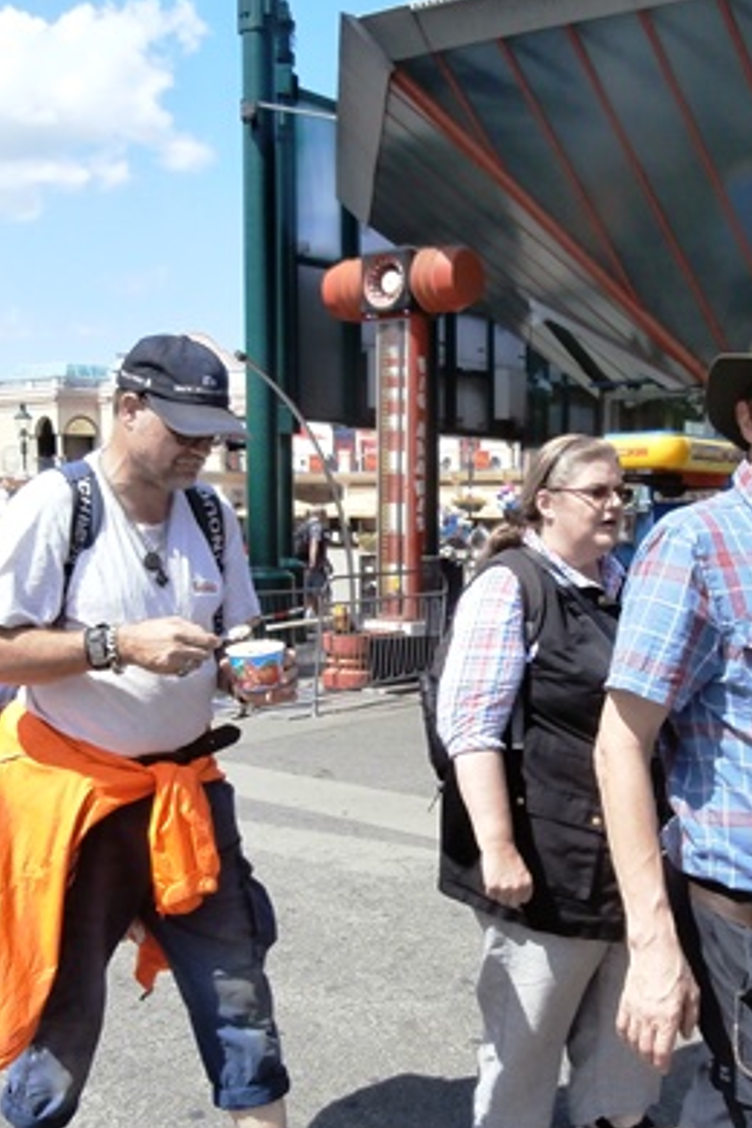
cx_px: 497
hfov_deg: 32.4
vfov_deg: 47.2
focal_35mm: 41
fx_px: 1285
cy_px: 659
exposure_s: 1/1000
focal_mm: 4.2
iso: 100
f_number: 3
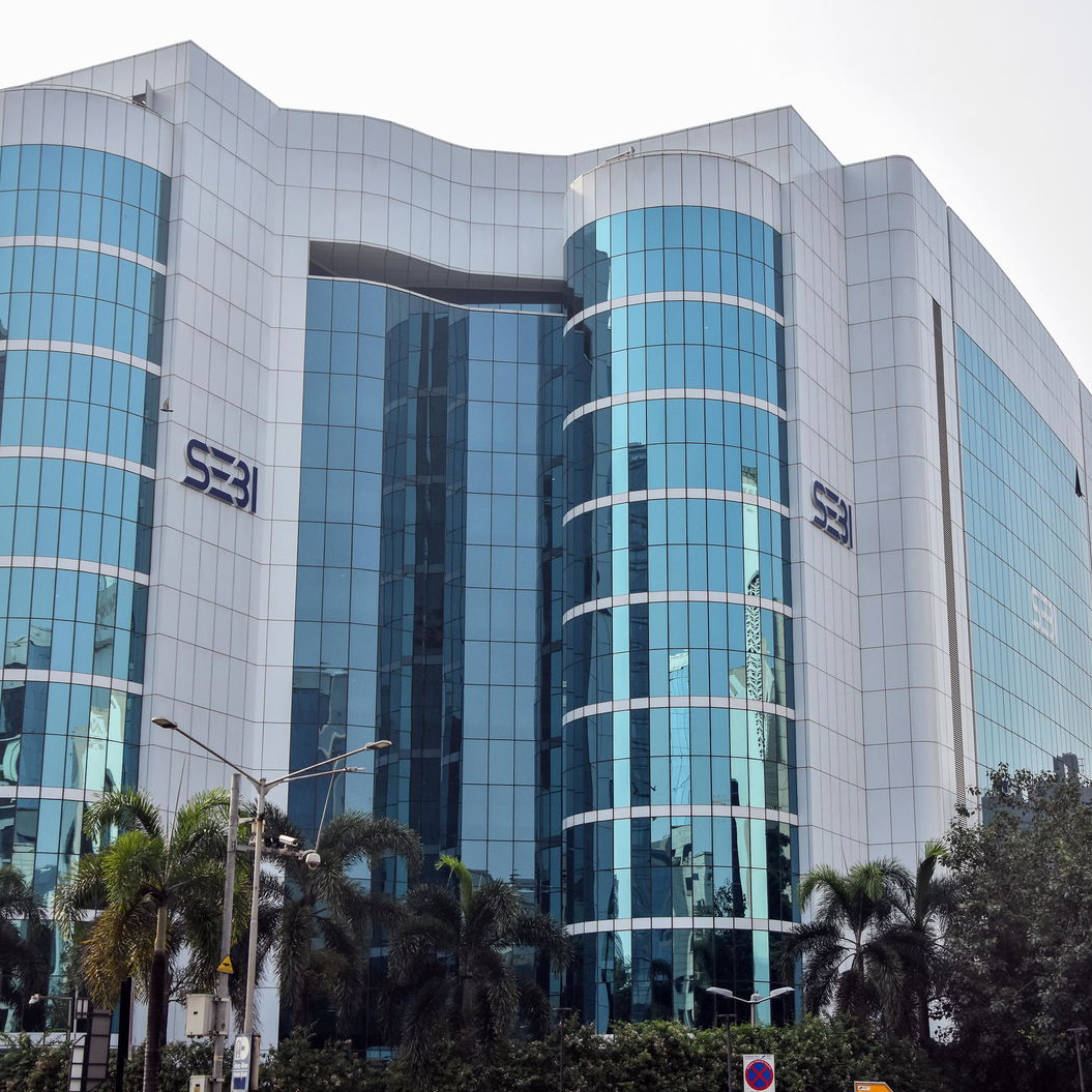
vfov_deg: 29.6
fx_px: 2070
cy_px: 544
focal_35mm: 58
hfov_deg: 29.5
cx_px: 589
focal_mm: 30
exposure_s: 1/2000
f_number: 4.2
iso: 500
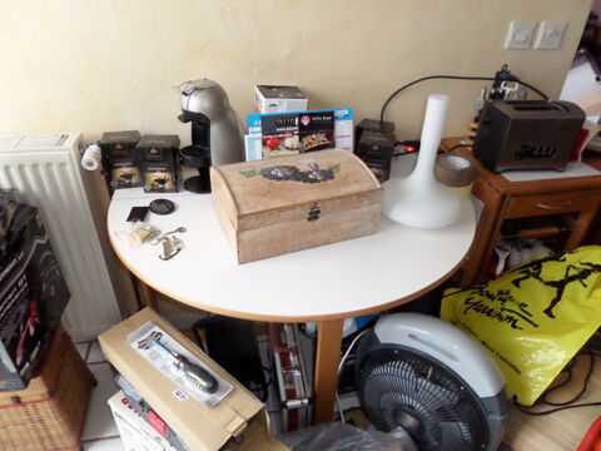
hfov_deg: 71.6
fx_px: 417
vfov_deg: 56.8
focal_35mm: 24
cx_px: 300
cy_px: 226
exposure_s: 1/20
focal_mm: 4.3
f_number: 3.1
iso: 400
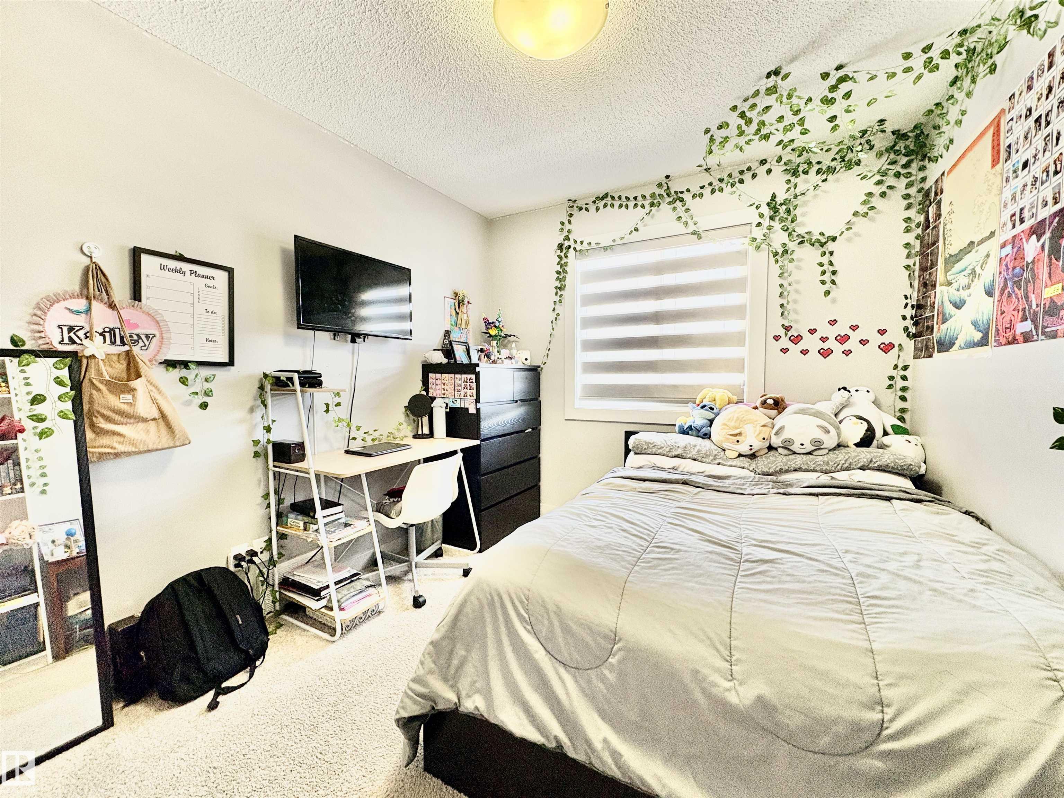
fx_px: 430
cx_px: 532
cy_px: 399
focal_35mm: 14
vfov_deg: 85.7
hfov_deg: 102.1
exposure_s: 1/60
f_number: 2.2
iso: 250
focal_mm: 2.22
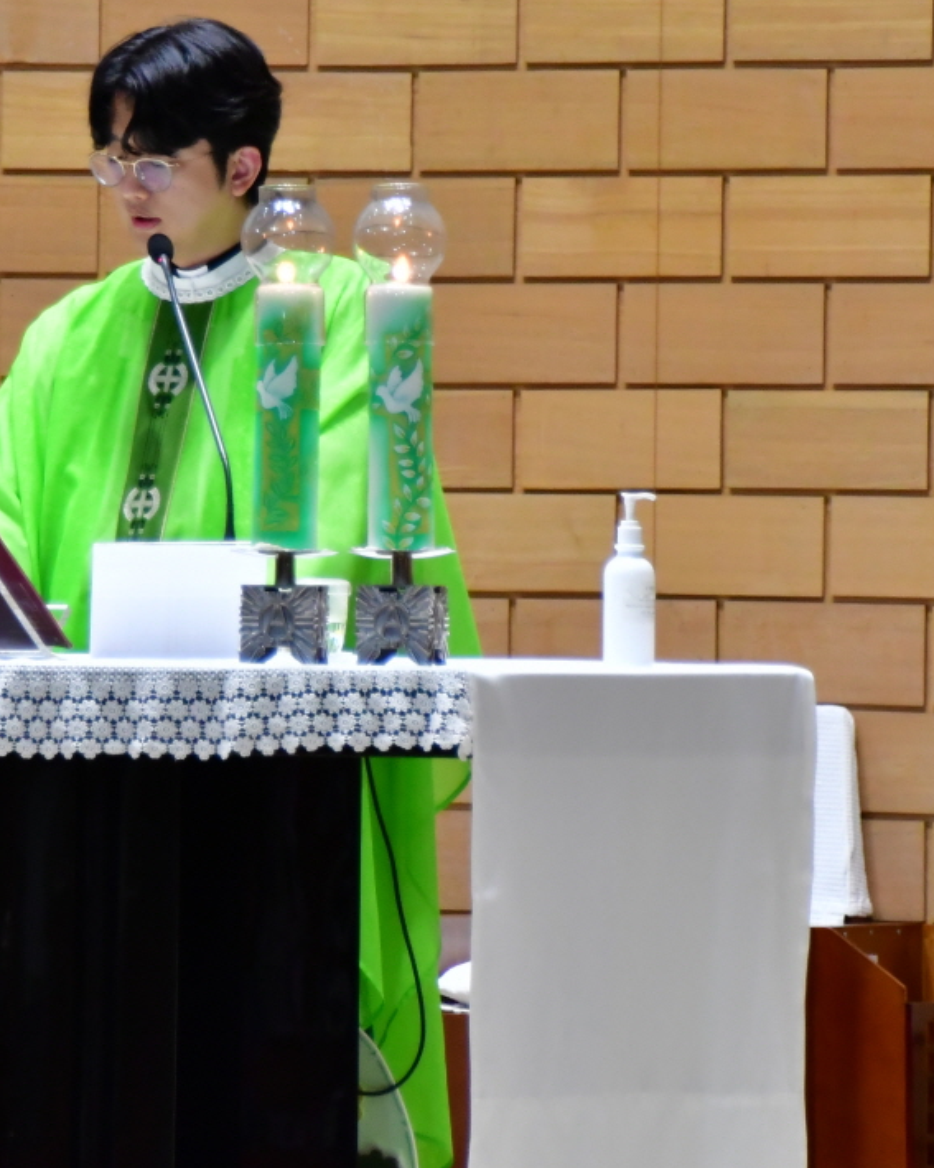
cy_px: 418
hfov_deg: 4.0
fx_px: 13375
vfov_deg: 5.0
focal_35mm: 387
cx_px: 178
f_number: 6
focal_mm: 130
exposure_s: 1/125
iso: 1600
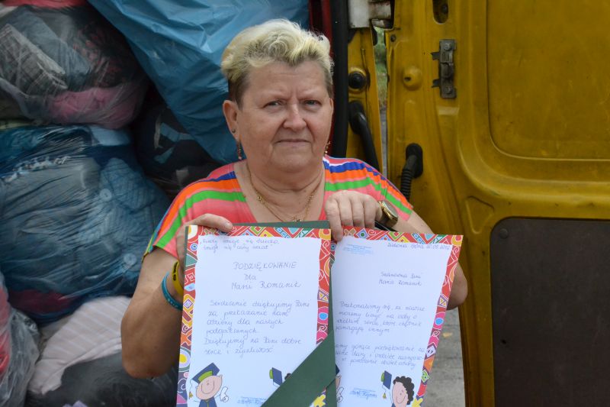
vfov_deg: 17.5
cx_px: 305
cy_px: 204
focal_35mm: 78
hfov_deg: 26.0
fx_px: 1321
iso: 3200
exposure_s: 1/640
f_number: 13
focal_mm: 52
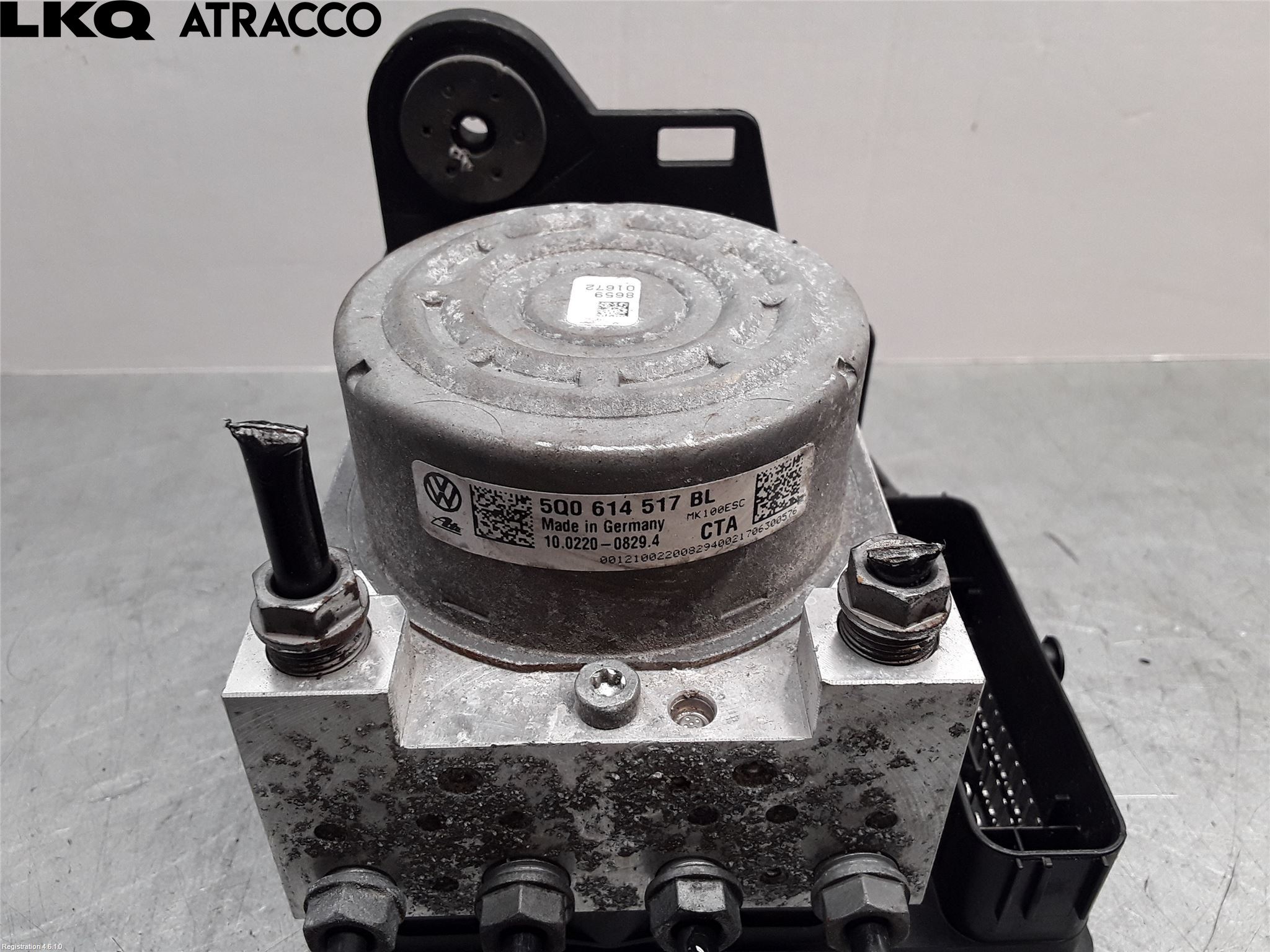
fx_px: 1027
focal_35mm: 28
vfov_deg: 49.7
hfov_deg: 63.4
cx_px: 635
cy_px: 476
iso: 40
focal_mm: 2.91
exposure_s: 1/50
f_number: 1.9
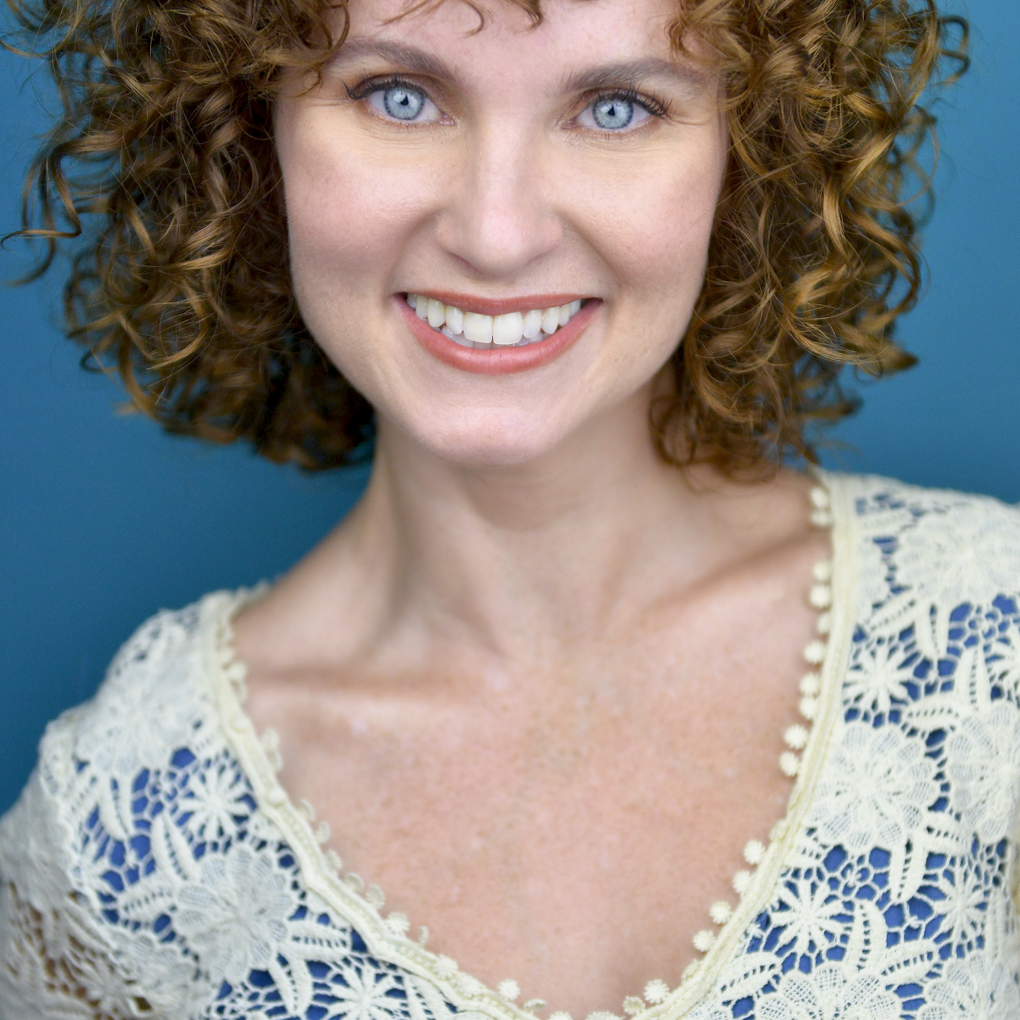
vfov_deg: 25.0
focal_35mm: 69
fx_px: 2300
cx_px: 553
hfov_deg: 25.0
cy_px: 538
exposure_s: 1/1600
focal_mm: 48
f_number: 2.8
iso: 1000
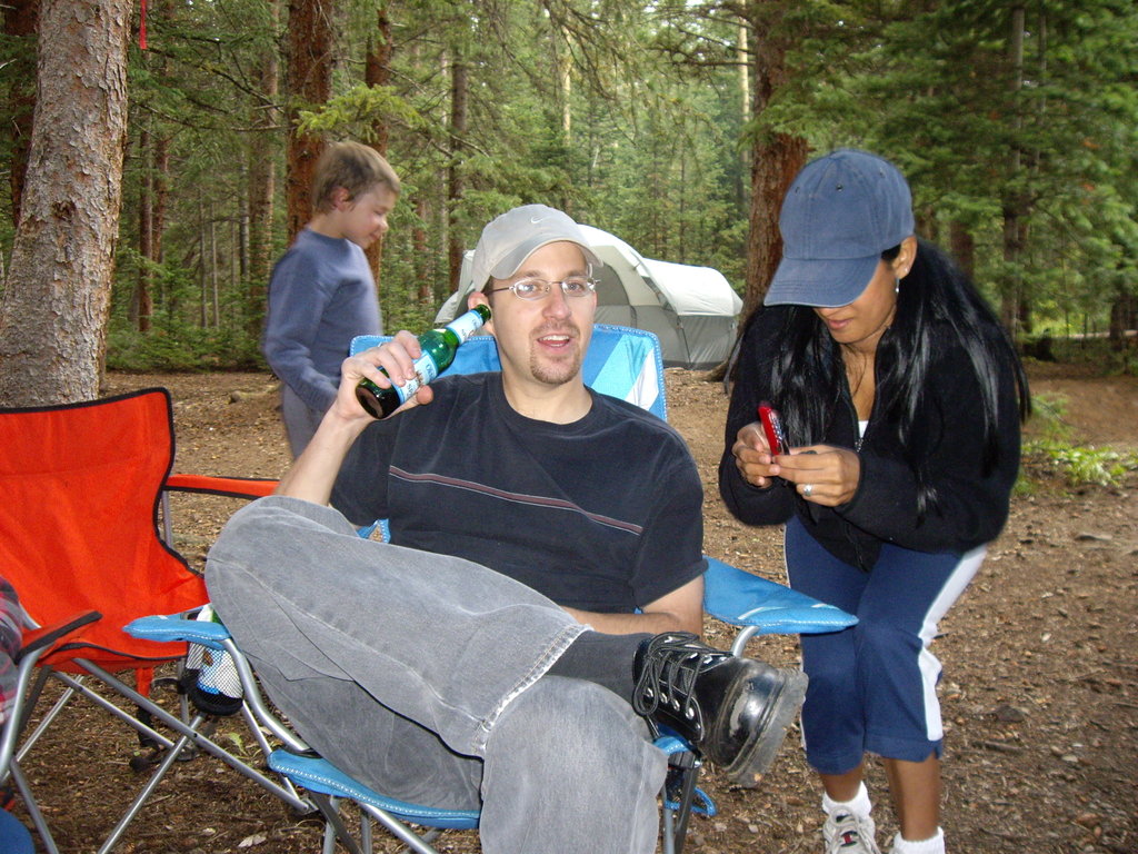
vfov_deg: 37.7
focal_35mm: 38
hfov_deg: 49.0
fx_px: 1249
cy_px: 427
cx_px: 569
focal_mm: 6.2
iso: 200
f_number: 2.7
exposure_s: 1/40
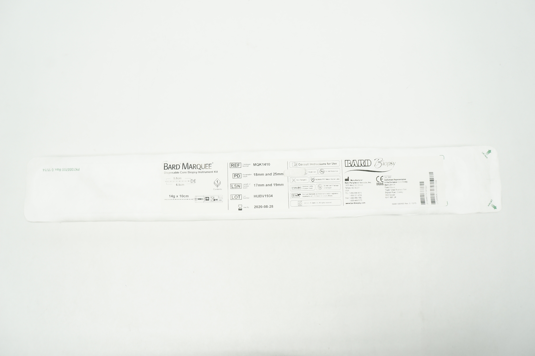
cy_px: 178
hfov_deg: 67.4
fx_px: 401
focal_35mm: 27
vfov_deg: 47.8
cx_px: 268
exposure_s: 1/40
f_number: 7.1
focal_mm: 18
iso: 400
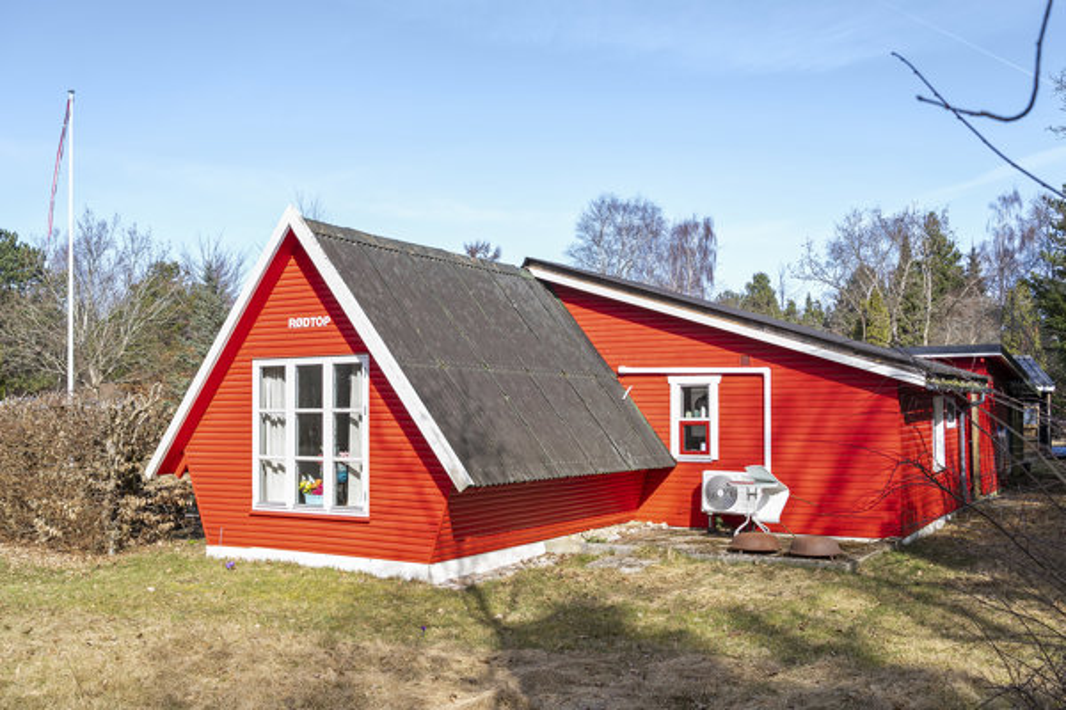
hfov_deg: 57.2
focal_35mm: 33
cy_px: 355
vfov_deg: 40.0
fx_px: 977
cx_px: 533
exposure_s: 1/200
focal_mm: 33
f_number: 8
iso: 200
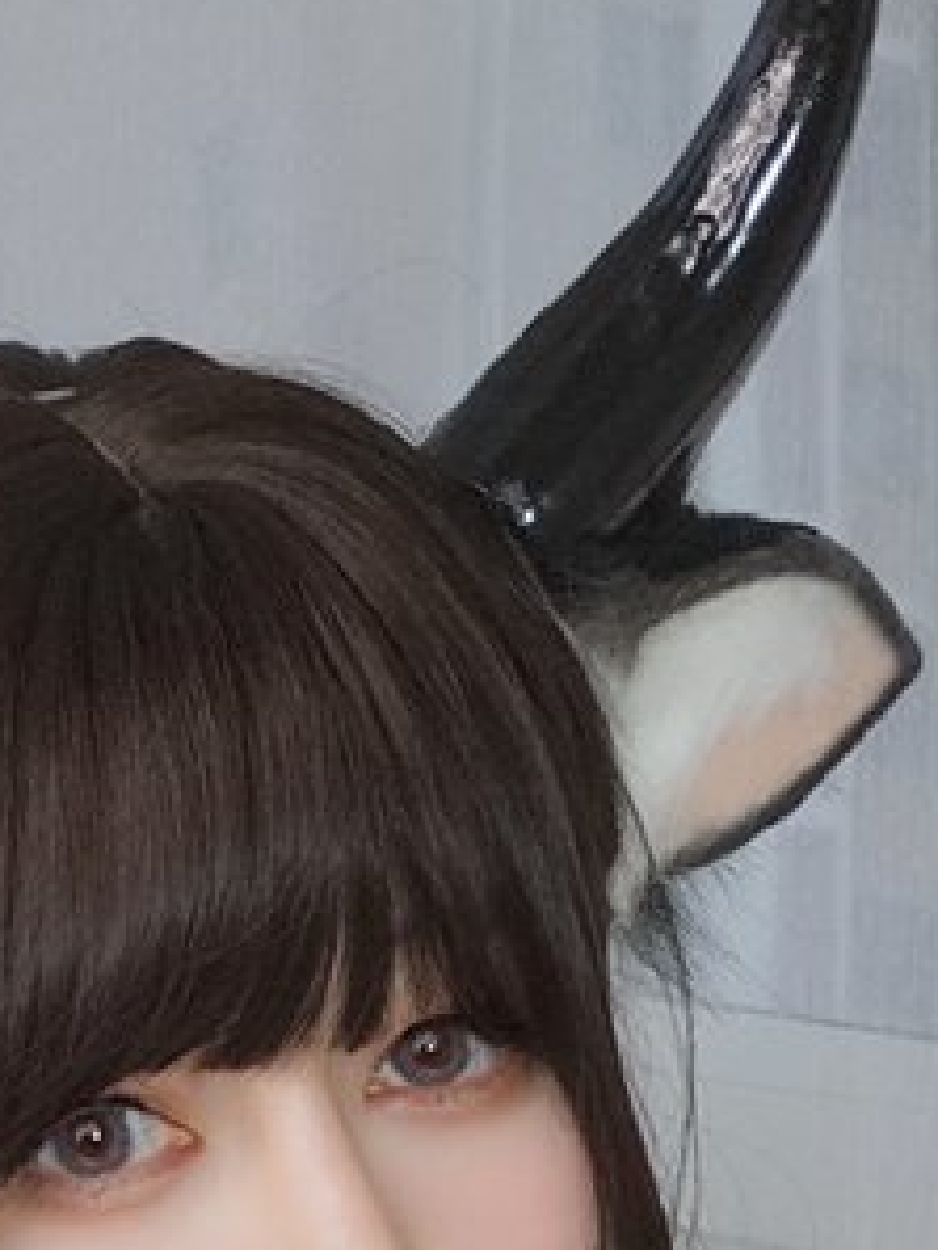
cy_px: 2372
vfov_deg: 14.6
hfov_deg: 12.6
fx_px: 4152
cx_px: -130
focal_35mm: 115
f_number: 1.8
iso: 64
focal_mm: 4.36
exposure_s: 1/50
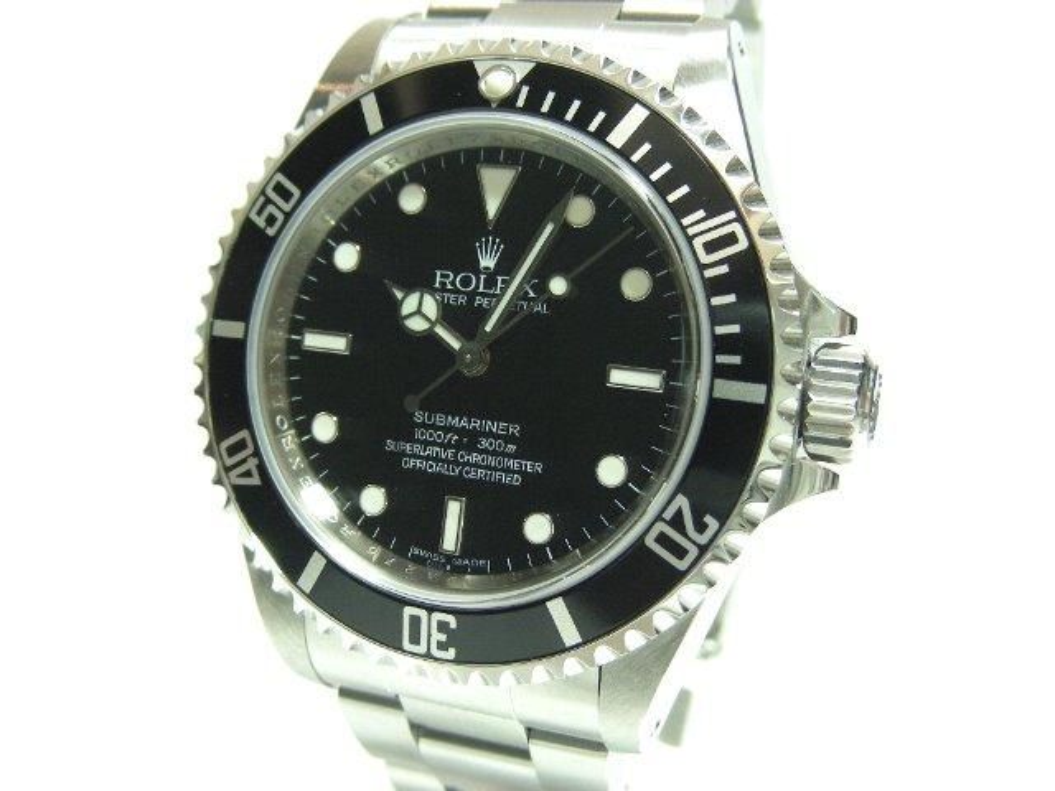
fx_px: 1250
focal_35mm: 41
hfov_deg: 45.8
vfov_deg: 35.1
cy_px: 396
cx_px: 528
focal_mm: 6.8
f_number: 3.5
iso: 200
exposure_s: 1/17.8
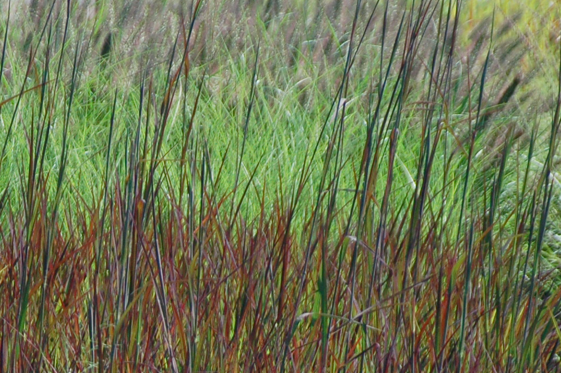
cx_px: 122
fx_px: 5130
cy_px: 501
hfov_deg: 6.3
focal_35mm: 329
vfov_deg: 4.1
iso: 250
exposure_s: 1/500
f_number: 5.6
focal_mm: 75
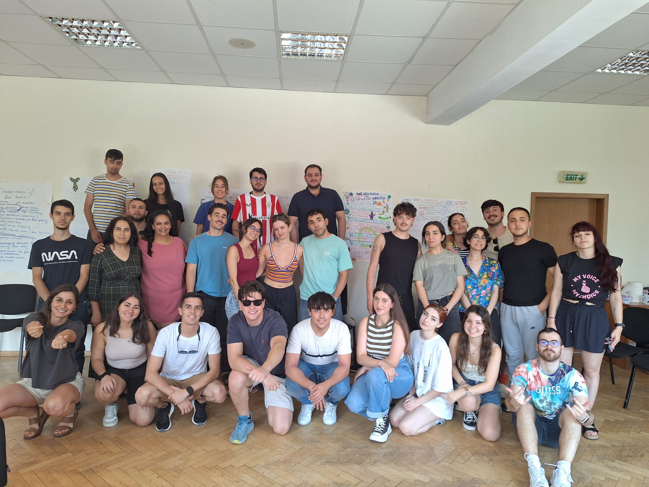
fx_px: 431
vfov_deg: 58.9
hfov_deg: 73.9
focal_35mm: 23
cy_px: 244
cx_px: 324
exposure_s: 1/50
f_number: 1.8
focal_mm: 5.54
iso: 100
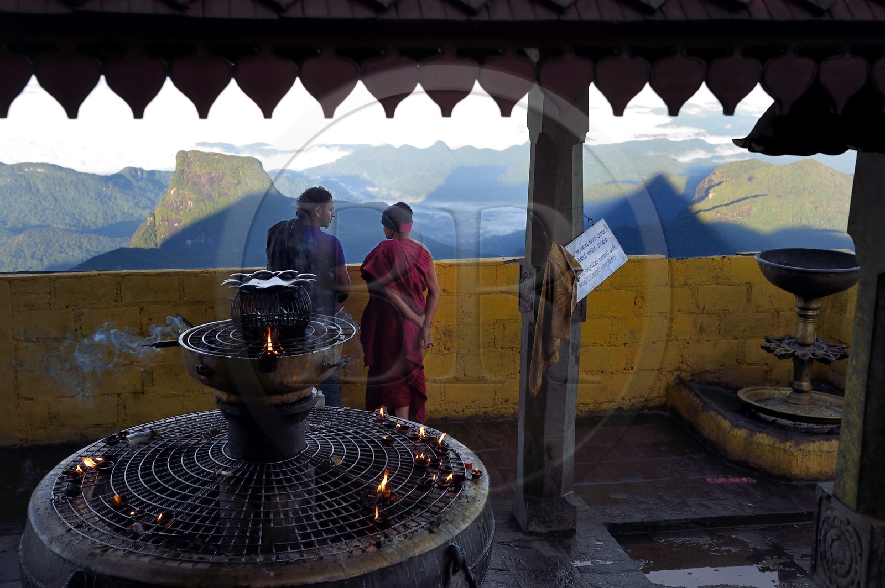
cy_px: 294
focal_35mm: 48
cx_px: 442
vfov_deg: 28.0
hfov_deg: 41.1
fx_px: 1179
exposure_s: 1/60
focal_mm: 48
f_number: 7.1
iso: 200
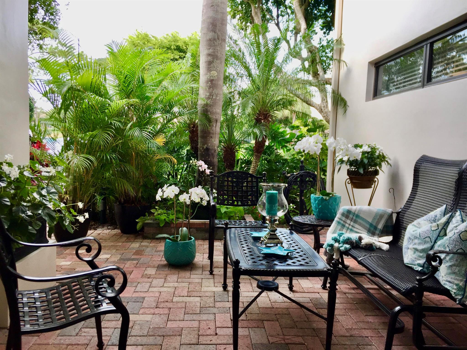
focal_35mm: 29
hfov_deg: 61.7
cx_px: 234
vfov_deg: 48.2
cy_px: 175
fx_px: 391
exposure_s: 1/120
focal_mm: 4.15
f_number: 2.2
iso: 50
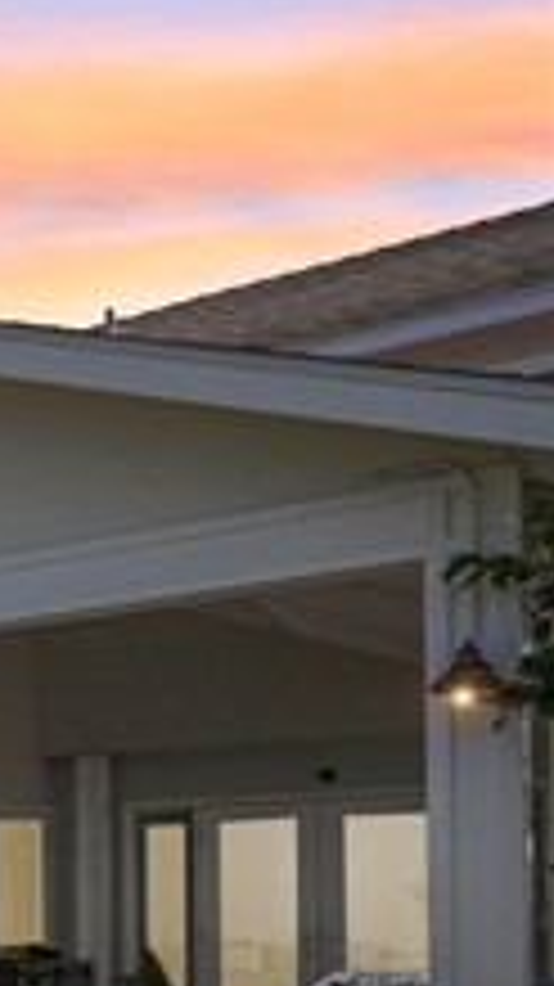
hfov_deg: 13.6
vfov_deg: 38.5
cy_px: 779
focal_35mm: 52
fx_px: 1360
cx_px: -883
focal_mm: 17
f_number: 8
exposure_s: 1/320
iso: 125
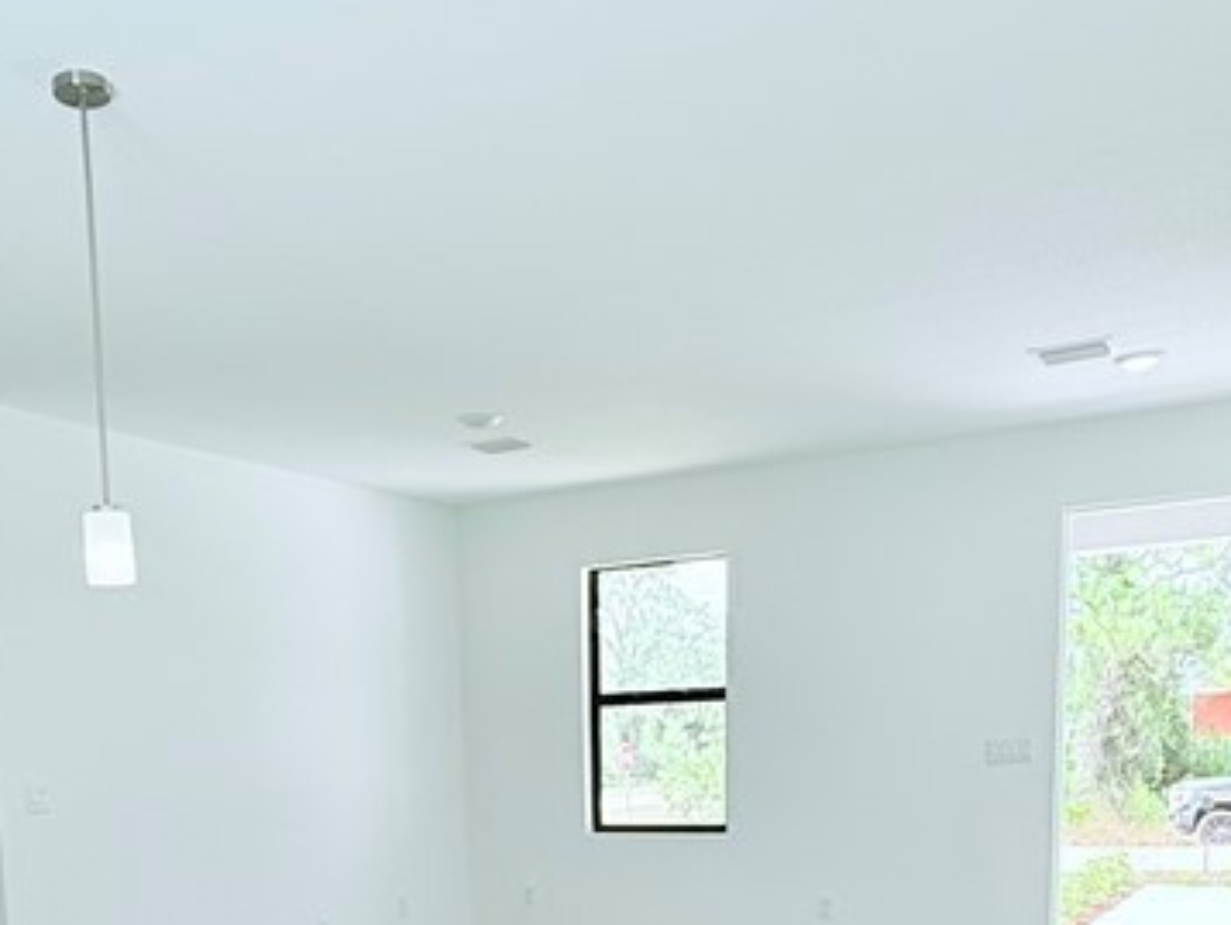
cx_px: 444
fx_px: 1423
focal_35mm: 40
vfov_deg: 32.6
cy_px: 959
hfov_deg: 46.3
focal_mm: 2.22
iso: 64
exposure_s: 1/182
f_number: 2.2
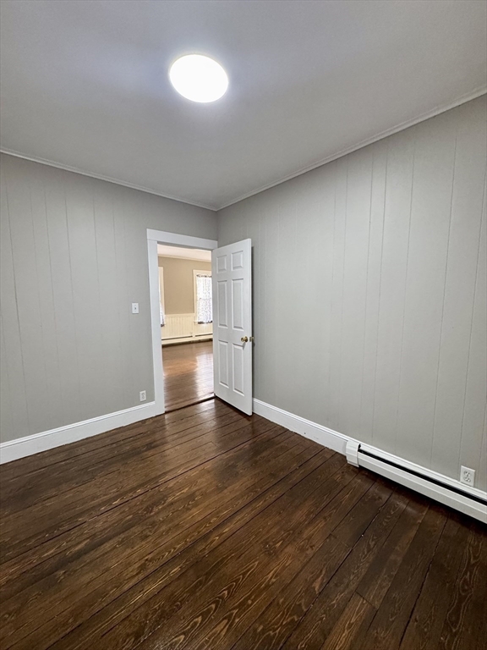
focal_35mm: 14
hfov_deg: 85.7
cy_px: 325
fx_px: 263
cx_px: 244
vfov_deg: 102.1
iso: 250
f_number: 2.2
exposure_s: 1/60
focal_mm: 2.22
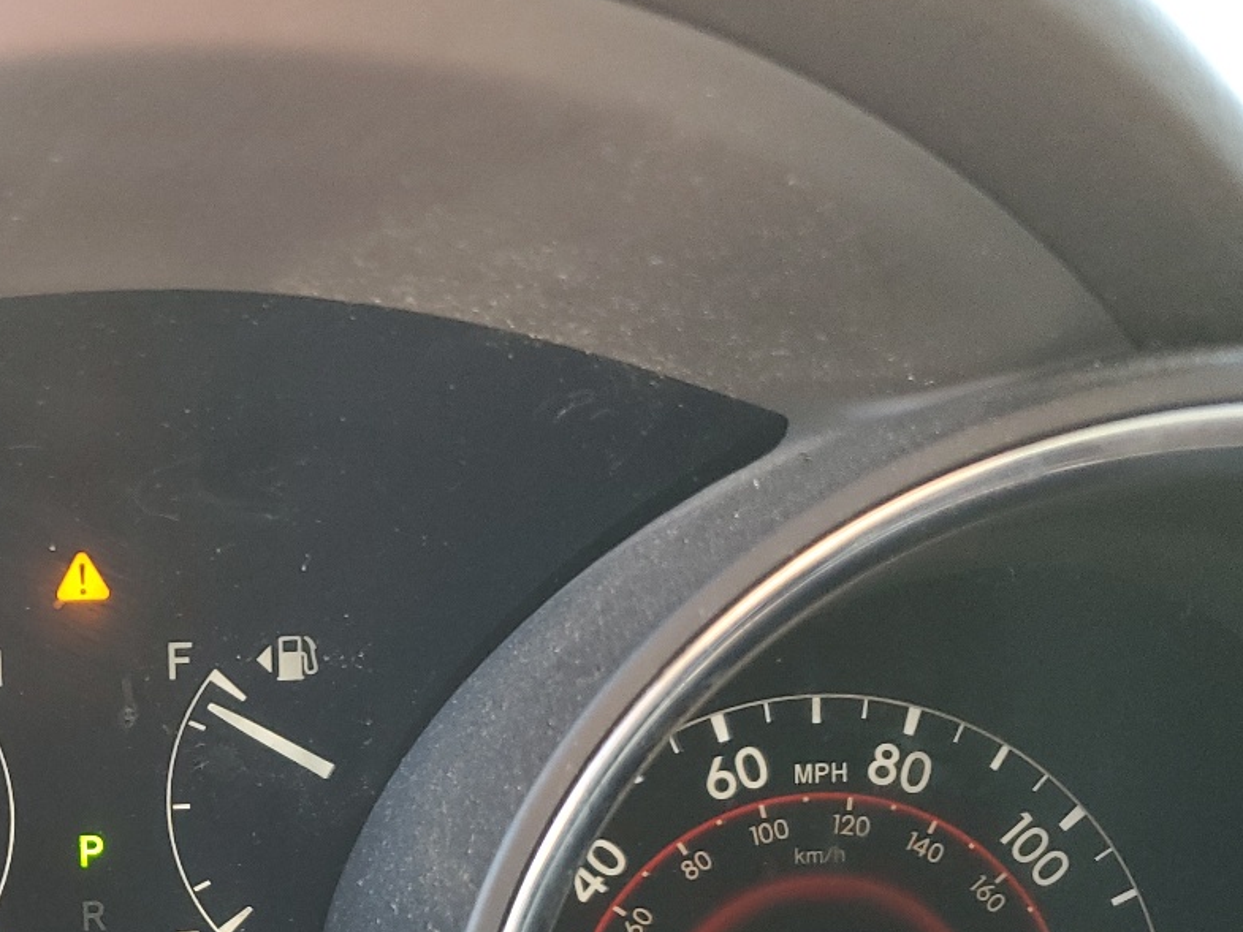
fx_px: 1903
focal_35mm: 53
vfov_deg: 26.2
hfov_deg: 34.1
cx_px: 116
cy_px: 910
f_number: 1.5
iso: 99
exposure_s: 1/60.2
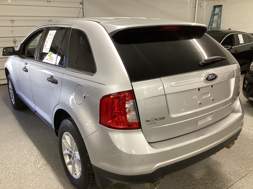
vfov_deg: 45.4
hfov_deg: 58.4
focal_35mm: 31
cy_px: 94
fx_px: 227
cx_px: 126
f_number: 2.4
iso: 250
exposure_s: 1/60
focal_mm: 3.3
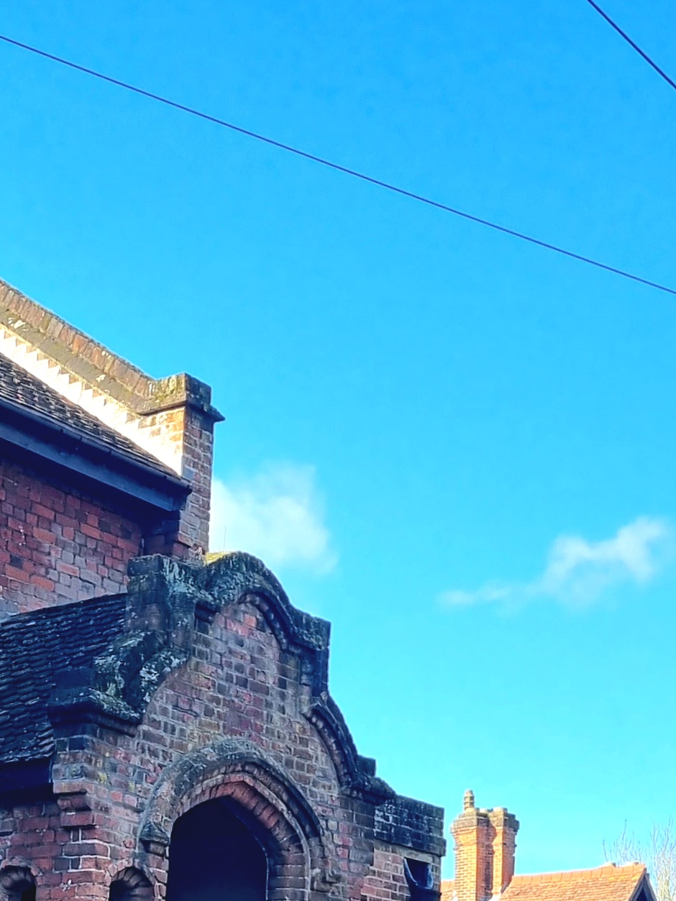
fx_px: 2005
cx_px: 217
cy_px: 1060
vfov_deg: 23.3
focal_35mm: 77
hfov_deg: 19.1
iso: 50
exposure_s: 1/833
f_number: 1.8
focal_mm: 5.4
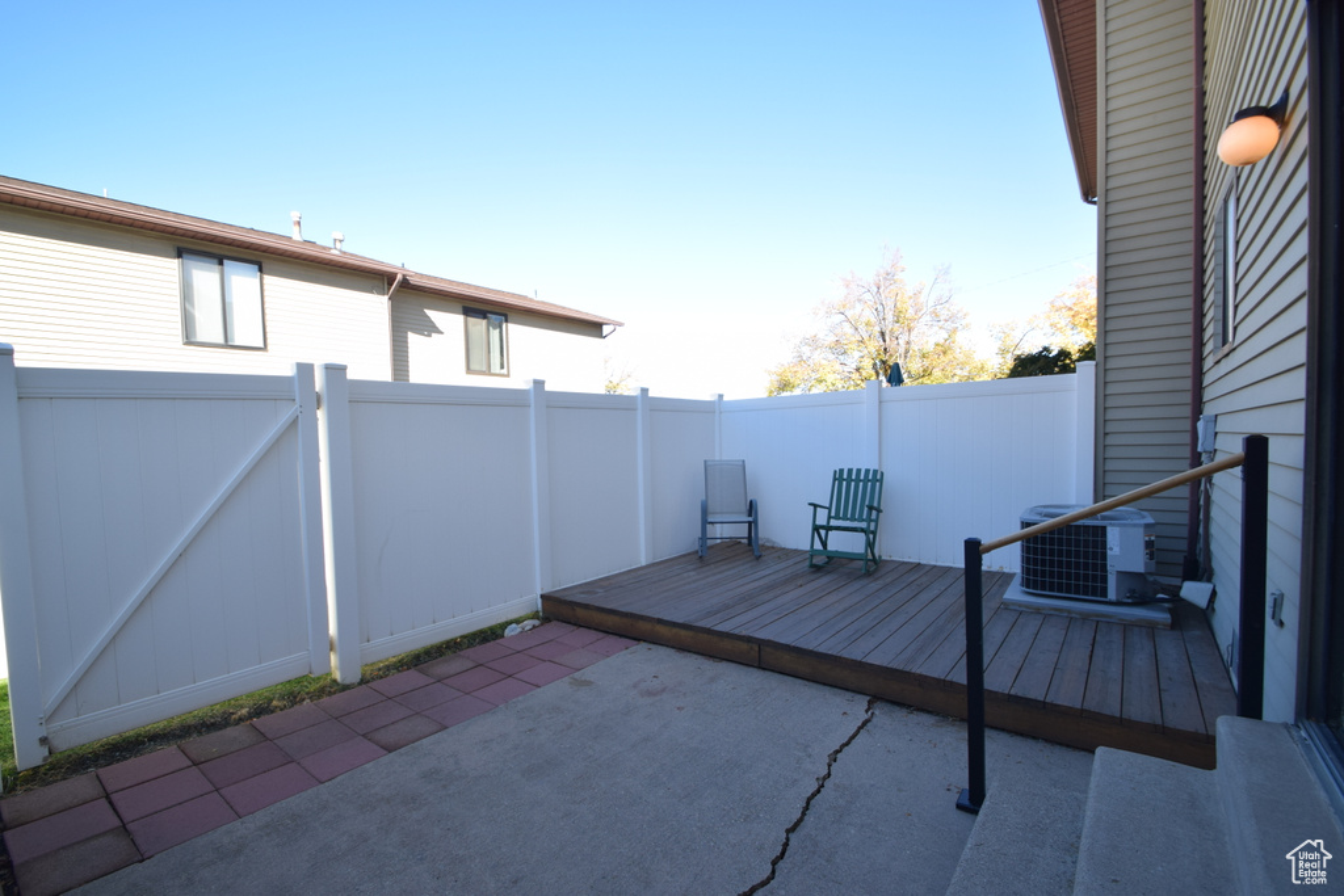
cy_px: 448
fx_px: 560
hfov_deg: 100.4
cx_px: 672
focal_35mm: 15
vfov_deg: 77.3
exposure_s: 1/250
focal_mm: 10
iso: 400
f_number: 8
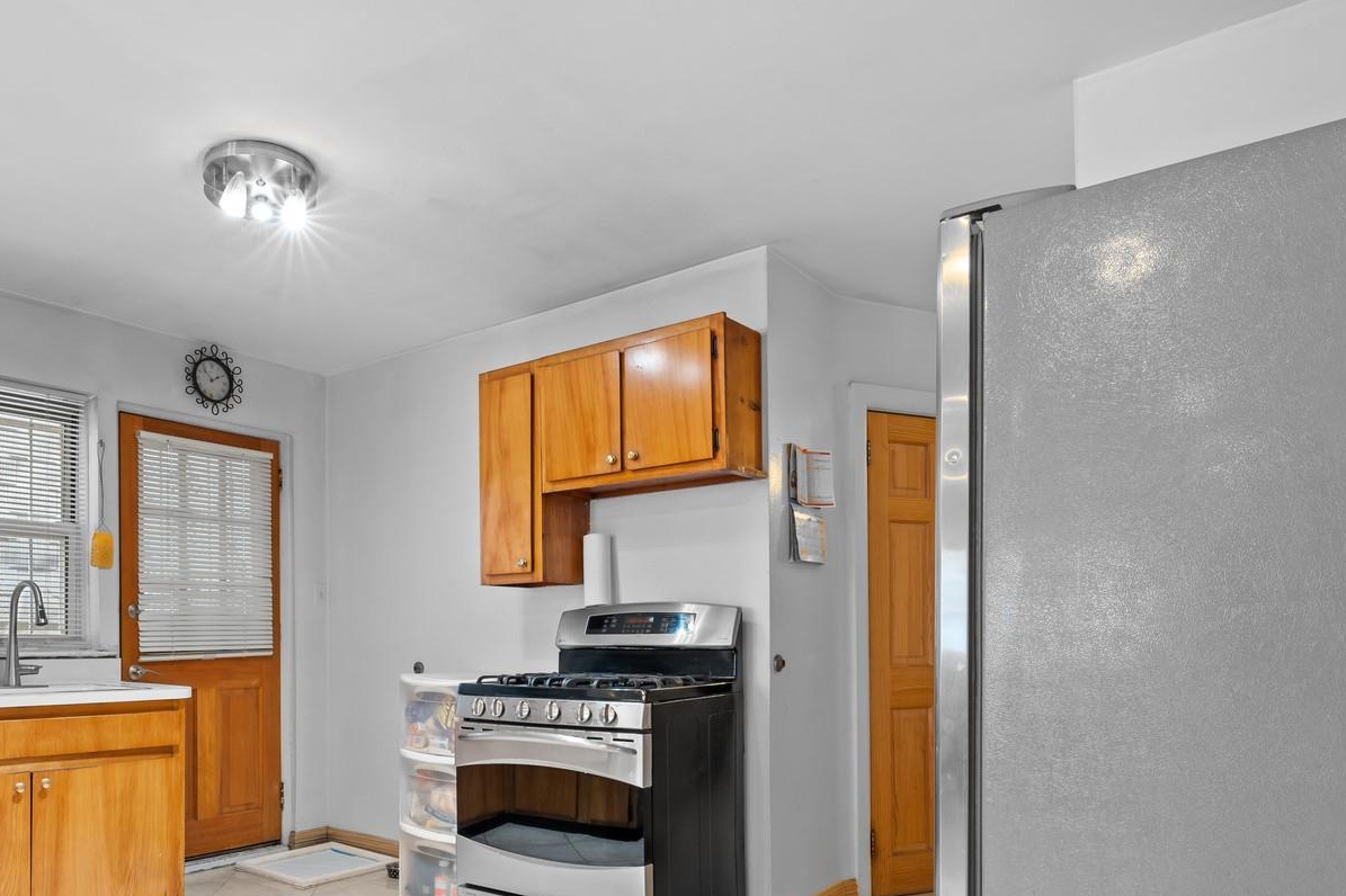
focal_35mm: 24
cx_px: 511
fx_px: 897
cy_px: 671
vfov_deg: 50.9
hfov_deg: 72.6
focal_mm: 14
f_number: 8
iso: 250
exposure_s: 1/1.25
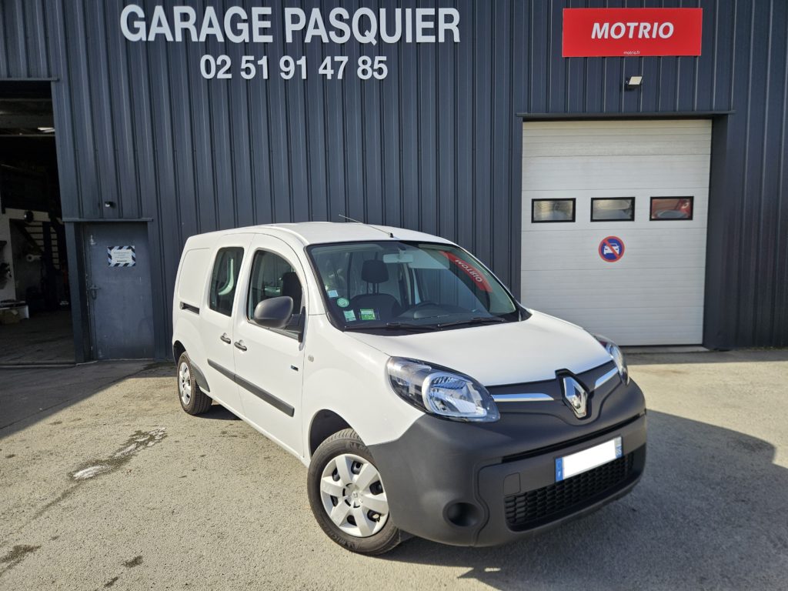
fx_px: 524
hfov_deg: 73.9
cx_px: 394
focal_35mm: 23
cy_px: 296
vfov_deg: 58.9
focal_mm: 5.4
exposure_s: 1/1343
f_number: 1.8
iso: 25
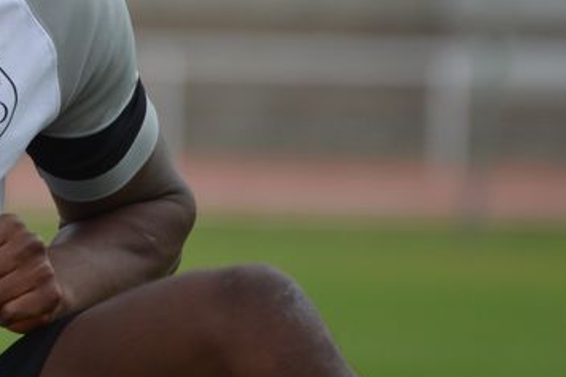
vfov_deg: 1.1
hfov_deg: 1.7
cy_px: -5
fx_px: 18873
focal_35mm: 1201
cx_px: -145
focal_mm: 300
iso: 400
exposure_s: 1/640
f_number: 5.6
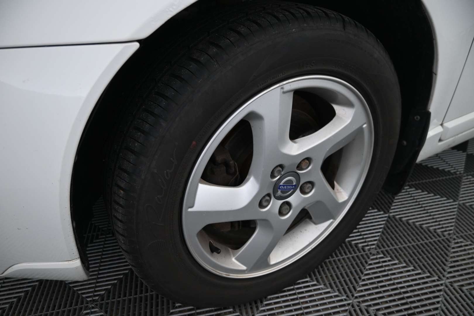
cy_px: 158
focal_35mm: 24
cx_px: 237
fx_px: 316
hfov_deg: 73.7
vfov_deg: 53.1
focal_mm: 16
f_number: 3.5
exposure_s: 1/25
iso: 400
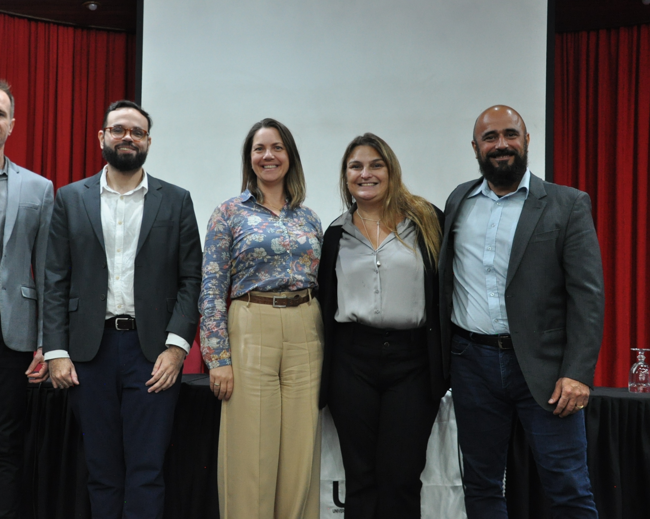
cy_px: 257
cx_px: 267
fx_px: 866
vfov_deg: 33.4
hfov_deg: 41.0
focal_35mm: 45
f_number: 4
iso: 1250
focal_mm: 26
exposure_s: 1/50
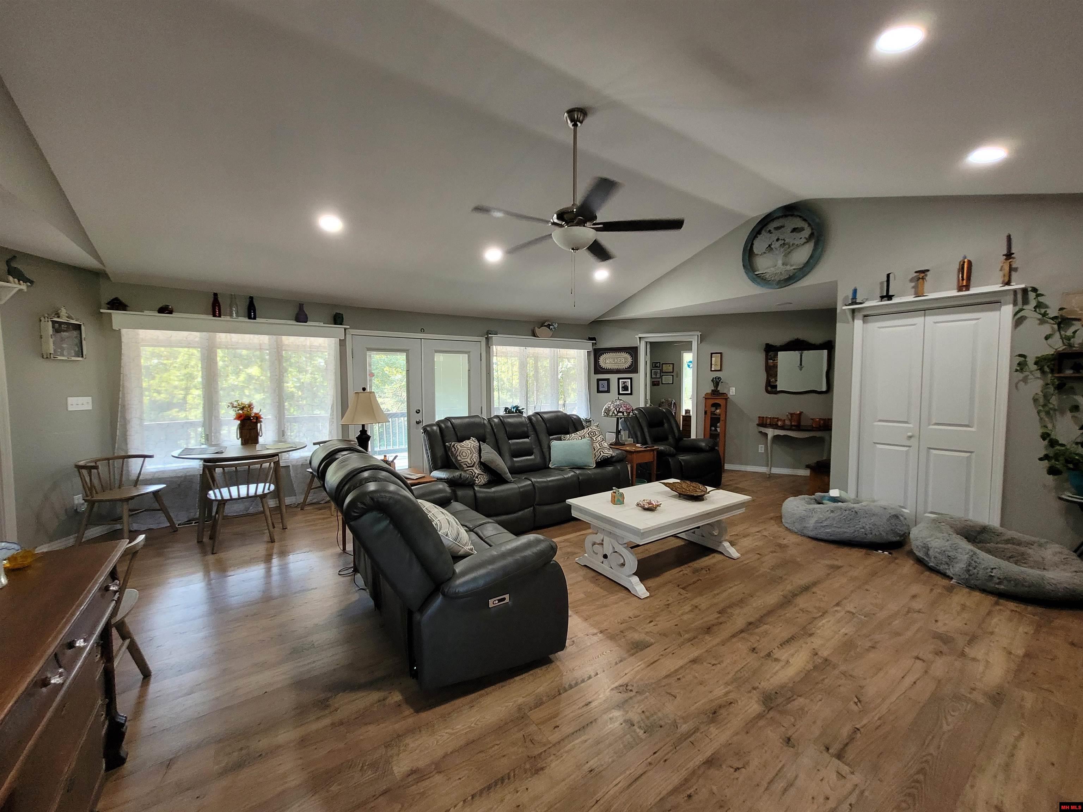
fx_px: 407
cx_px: 542
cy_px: 406
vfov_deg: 89.9
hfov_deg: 106.2
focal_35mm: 13
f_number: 2.2
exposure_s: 1/60
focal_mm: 1.74
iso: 200
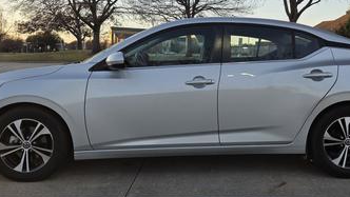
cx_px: 190
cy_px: 62
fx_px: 353
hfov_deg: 52.7
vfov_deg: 30.9
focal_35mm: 38
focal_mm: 6.3
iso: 32
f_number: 1.7
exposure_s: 1/359
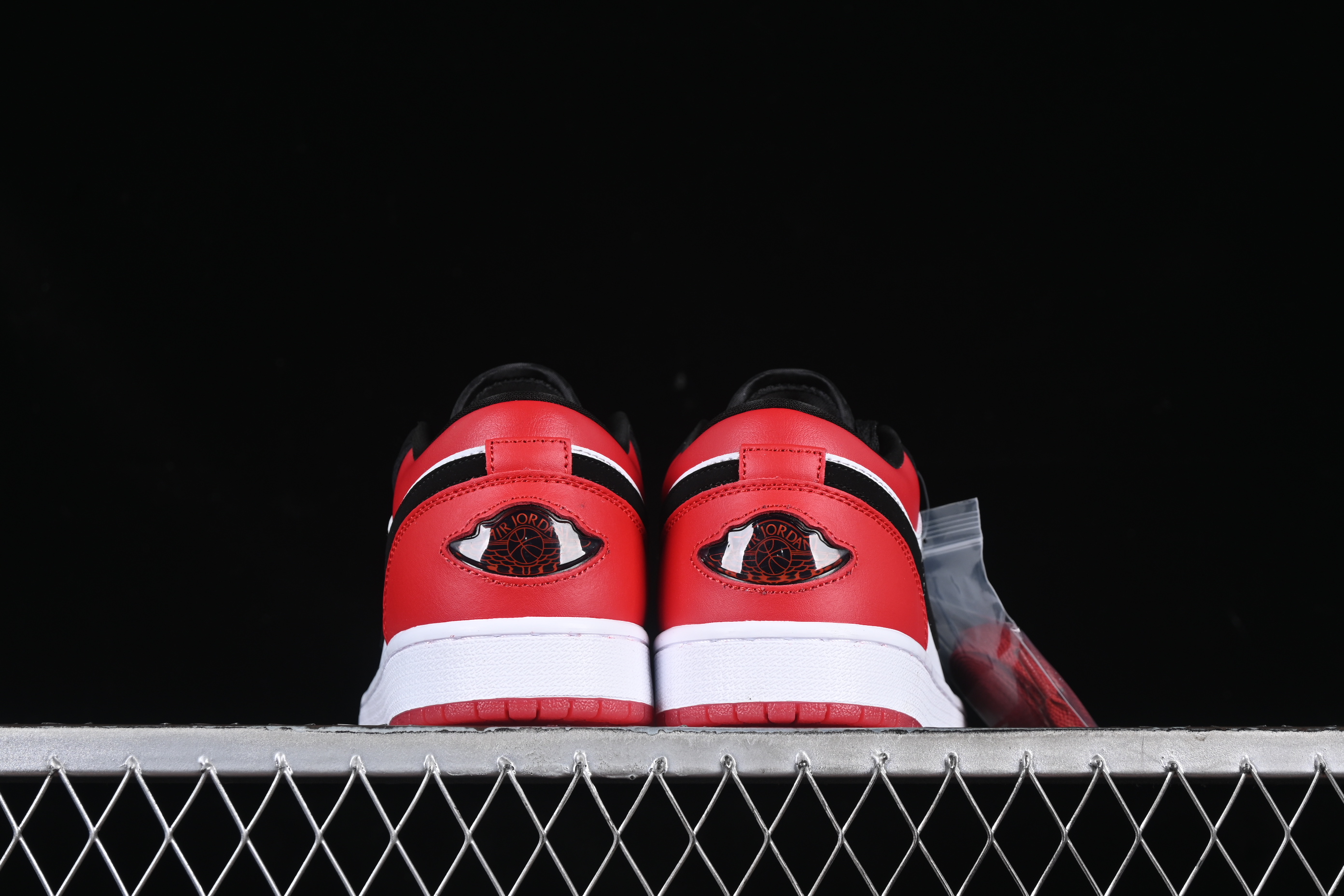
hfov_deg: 27.0
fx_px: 2800
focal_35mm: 75
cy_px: 448
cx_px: 672
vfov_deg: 18.2
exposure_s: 1/60
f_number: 7.1
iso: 160
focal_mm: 50
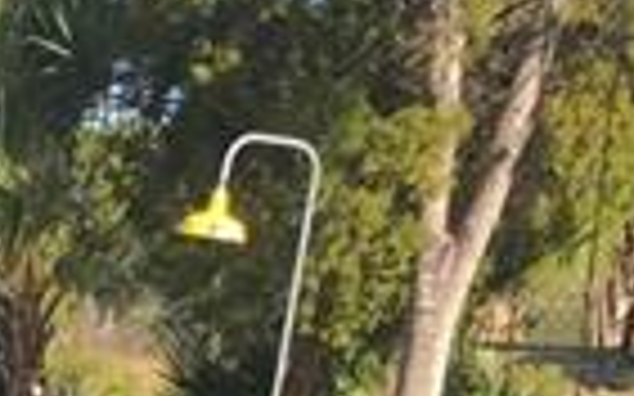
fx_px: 2902
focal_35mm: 168
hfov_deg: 11.3
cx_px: -607
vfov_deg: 7.3
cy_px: 976
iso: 25
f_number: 2.2
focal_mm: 4.15
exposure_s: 1/625
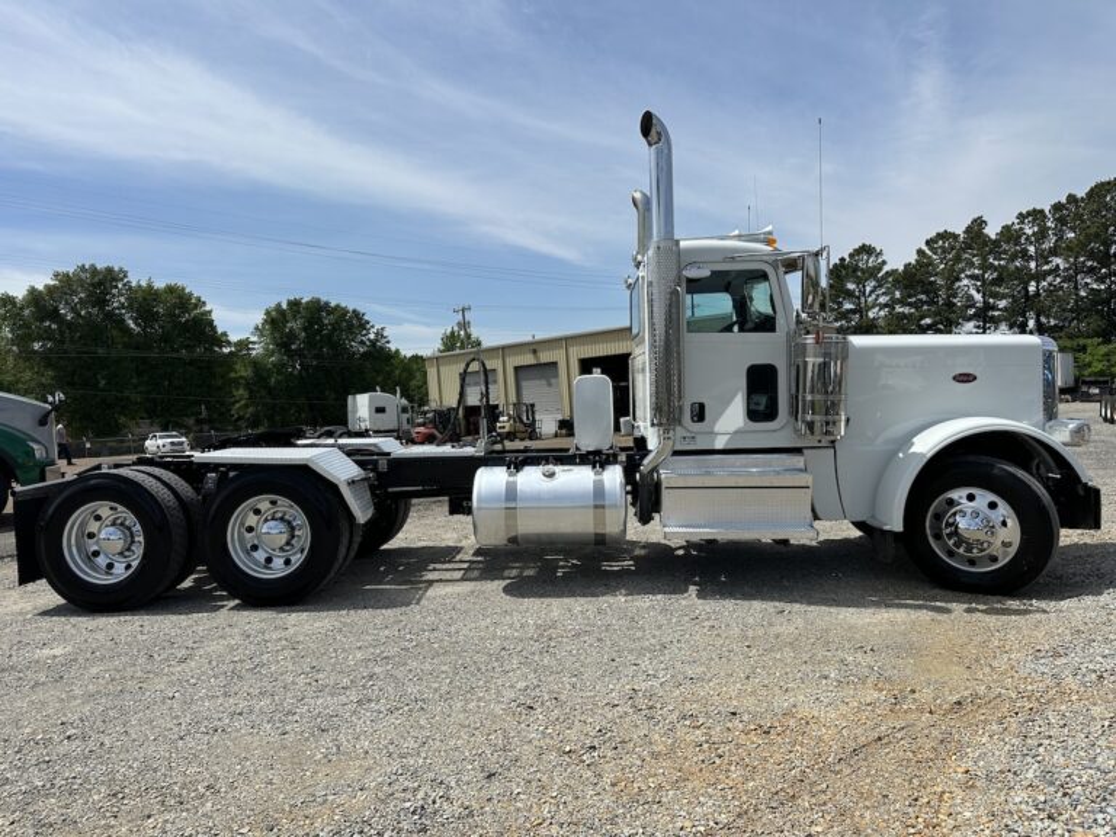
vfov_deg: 56.8
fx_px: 774
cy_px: 418
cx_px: 558
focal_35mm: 24
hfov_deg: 71.6
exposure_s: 1/7576
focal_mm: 6.86
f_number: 1.78
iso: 80
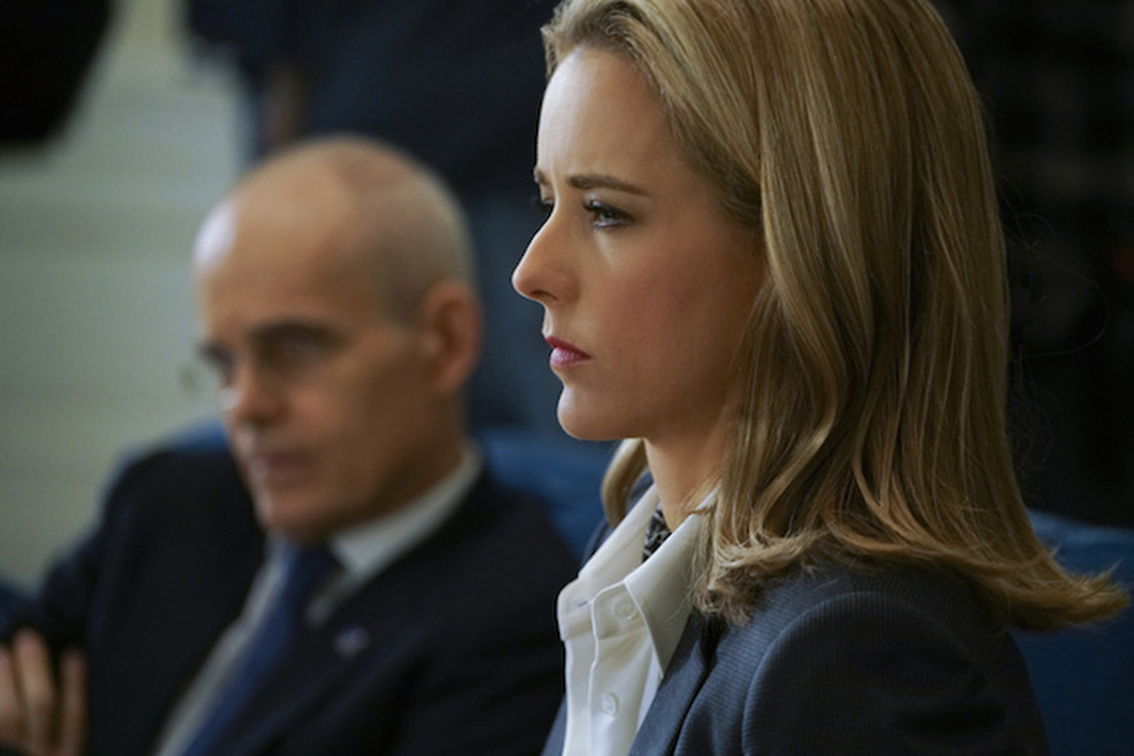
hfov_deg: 10.9
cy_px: 378
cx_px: 567
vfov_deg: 7.3
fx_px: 5953
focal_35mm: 189
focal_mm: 189
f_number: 4
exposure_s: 1/60
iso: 2500
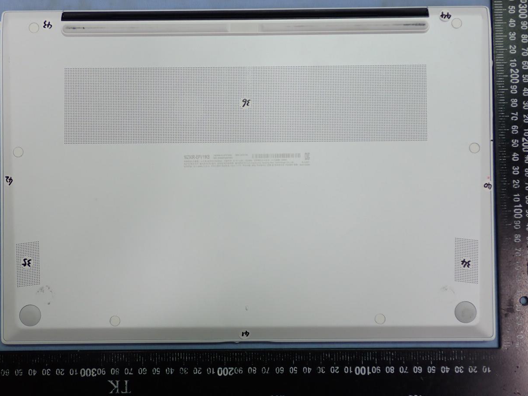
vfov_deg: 37.7
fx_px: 579
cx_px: 259
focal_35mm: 38
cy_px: 187
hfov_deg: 49.0
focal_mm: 6.37
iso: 160
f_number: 2.5
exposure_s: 1/80
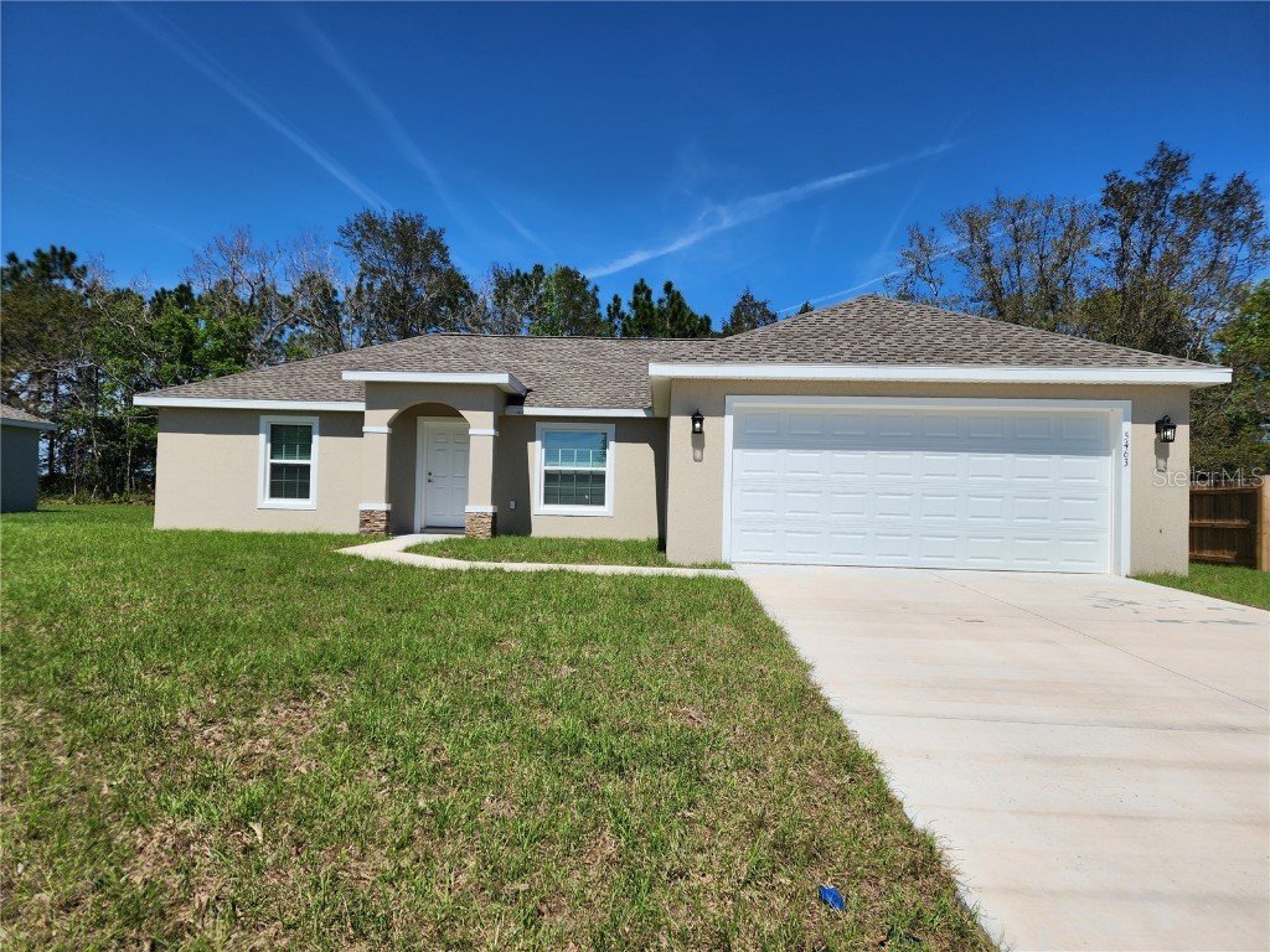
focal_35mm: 23
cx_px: 635
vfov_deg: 58.9
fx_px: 844
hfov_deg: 73.9
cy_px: 476
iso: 12
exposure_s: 1/2234
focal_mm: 6.4
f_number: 1.8
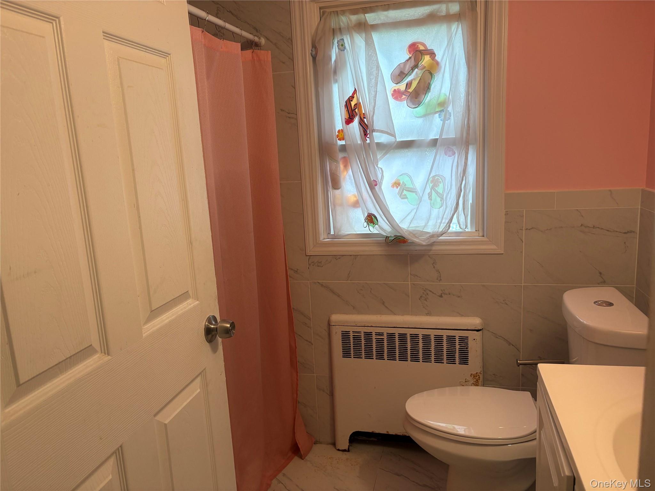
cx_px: 328
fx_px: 492
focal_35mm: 26
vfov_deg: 53.1
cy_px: 246
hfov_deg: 67.3
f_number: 1.6
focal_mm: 5.96
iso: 80
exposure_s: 1/60
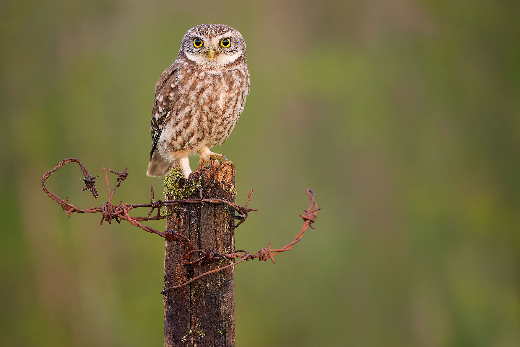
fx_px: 8666
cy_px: 174
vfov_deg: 2.3
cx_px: 260
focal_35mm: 600
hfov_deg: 3.4
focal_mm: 600
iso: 1600
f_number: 6.3
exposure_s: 1/50
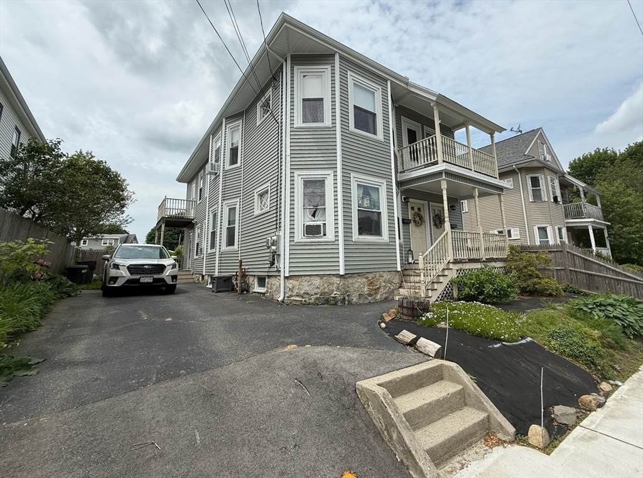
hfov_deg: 102.2
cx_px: 322
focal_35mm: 14
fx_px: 259
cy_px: 239
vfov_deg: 85.4
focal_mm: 2.22
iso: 50
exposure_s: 1/2237
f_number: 2.2
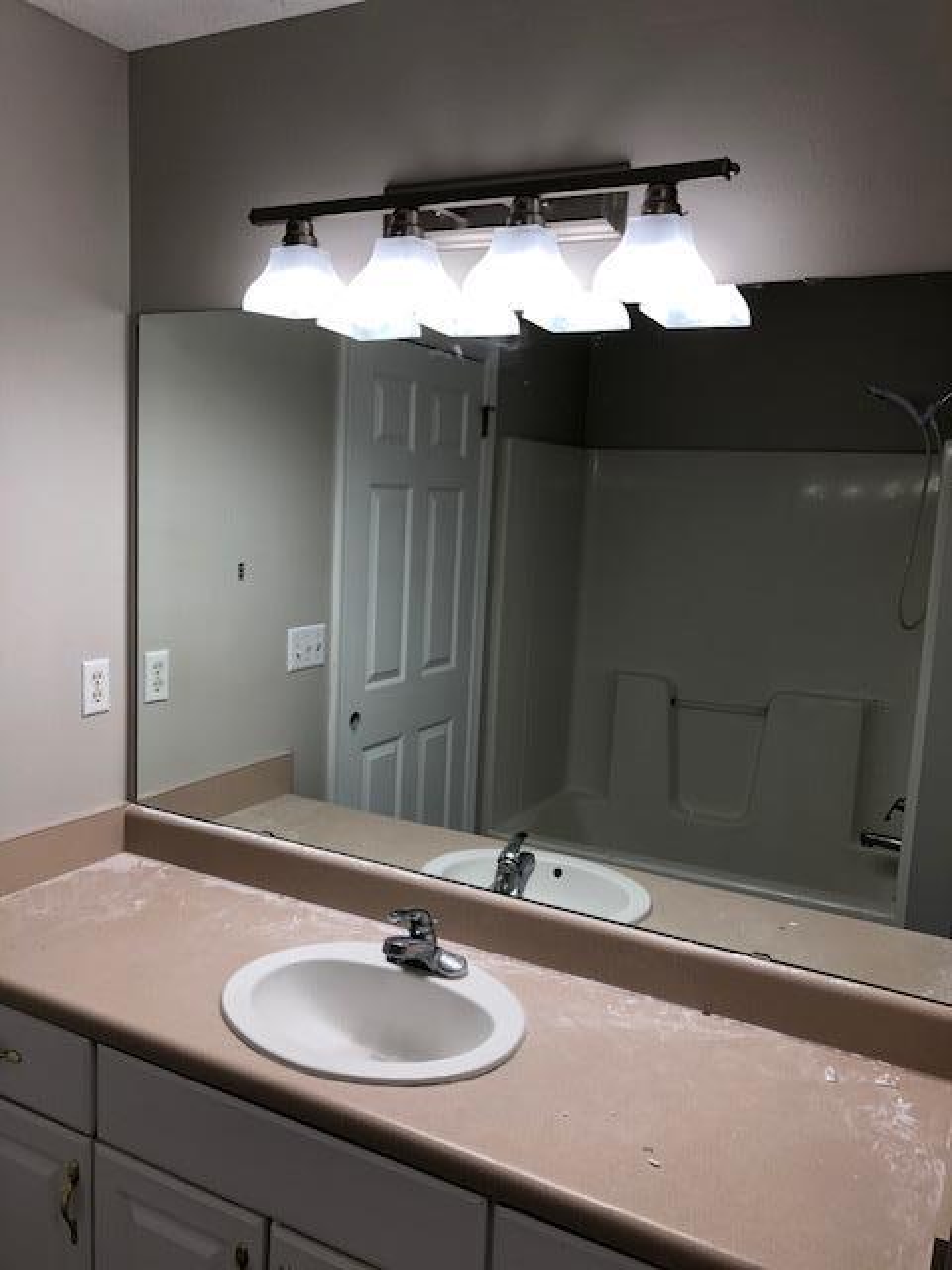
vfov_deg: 63.4
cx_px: 476
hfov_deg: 49.7
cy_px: 635
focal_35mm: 28
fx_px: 1027
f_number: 1.8
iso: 64
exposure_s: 1/120
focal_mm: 3.99
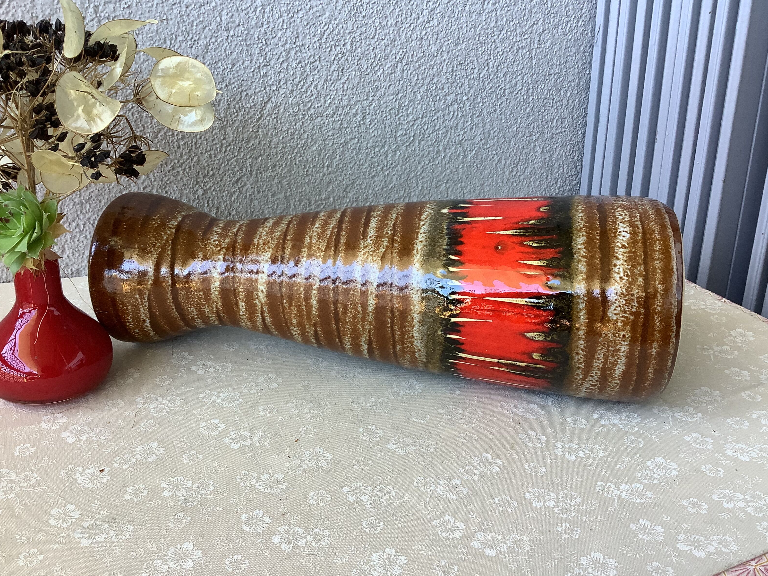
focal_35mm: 32
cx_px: 383
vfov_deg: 44.2
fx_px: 710
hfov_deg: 56.8
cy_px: 288
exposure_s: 1/50
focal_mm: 3.3
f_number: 2.4
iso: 64
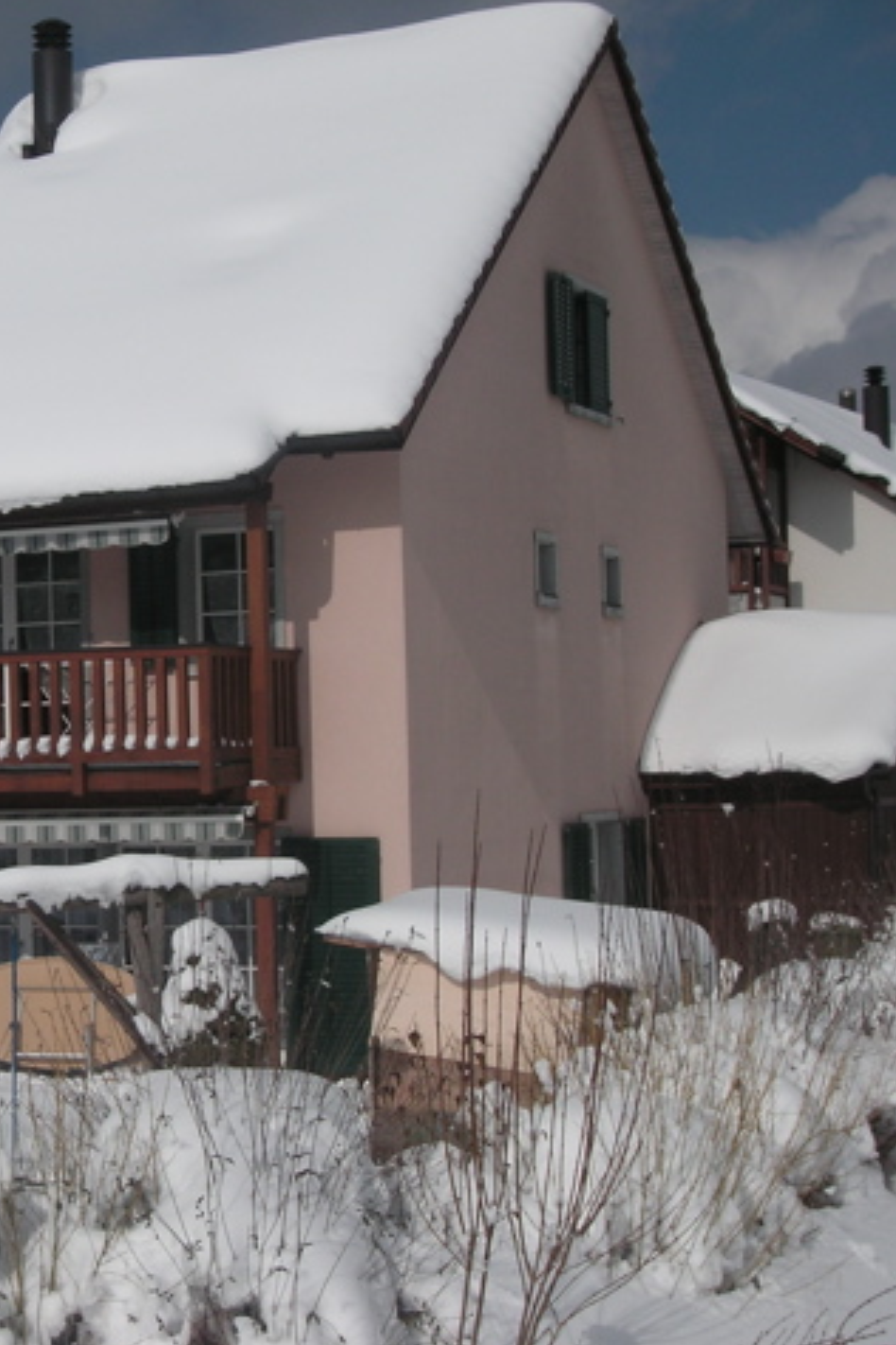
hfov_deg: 17.4
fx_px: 2874
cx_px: 26
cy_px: 674
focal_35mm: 77
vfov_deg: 26.3
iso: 50
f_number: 7.1
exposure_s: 1/1000
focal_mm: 9.1
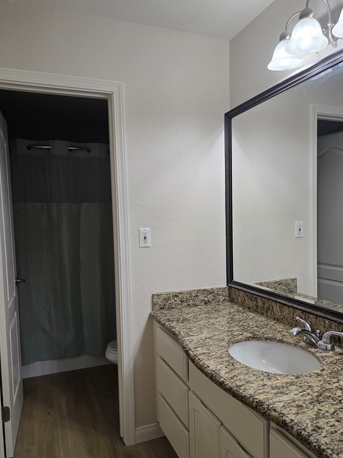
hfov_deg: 53.0
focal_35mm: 26
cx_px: 178
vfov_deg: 67.3
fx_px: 344
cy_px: 243
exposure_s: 1/60
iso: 64
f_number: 1.7
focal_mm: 6.3
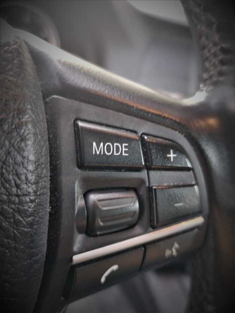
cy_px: 156
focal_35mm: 26
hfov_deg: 53.1
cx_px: 118
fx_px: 235
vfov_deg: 67.3
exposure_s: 1/33.3
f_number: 1.8
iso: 396
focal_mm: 4.75
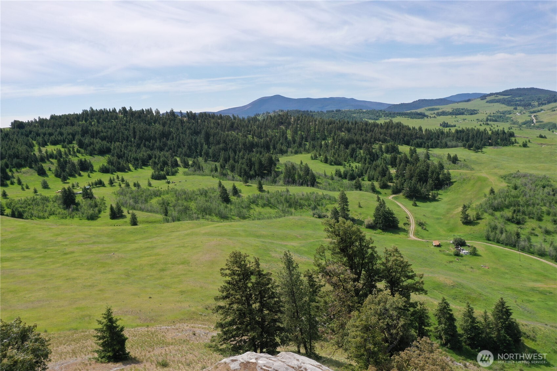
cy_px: 186
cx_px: 278
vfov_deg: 46.4
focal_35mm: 28
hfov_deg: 65.5
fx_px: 433
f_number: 5.6
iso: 100
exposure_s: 1/500
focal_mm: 10.26
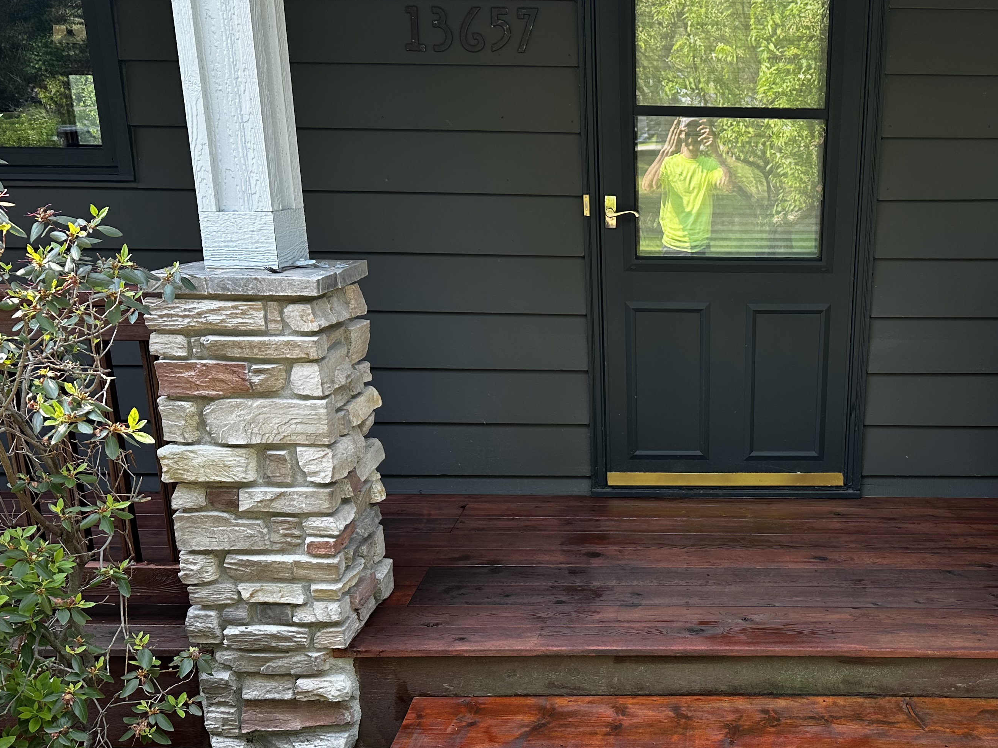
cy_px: 474
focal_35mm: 37
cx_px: 731
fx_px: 1067
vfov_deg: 38.4
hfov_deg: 48.5
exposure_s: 1/351
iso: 80
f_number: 1.78
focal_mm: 6.86
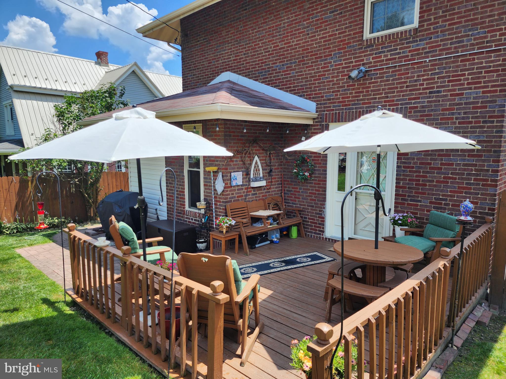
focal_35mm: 23
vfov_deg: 58.9
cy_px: 190
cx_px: 253
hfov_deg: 73.9
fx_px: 336
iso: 12
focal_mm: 6.4
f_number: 1.8
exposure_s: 1/505
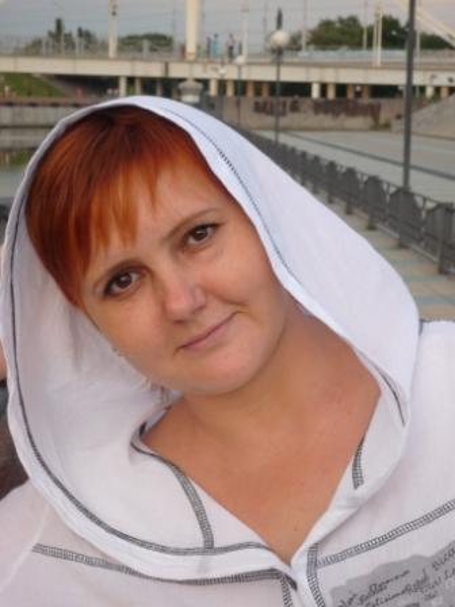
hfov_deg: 17.2
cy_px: 304
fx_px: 1507
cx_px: 228
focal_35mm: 86
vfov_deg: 22.8
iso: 125
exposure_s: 1/100
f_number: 5.5
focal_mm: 15.2
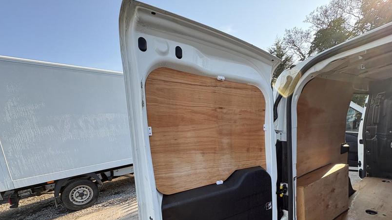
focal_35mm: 17
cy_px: 155
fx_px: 177
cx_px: 215
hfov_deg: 95.7
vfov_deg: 61.5
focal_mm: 2.22
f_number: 2.2
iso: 40
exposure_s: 1/202
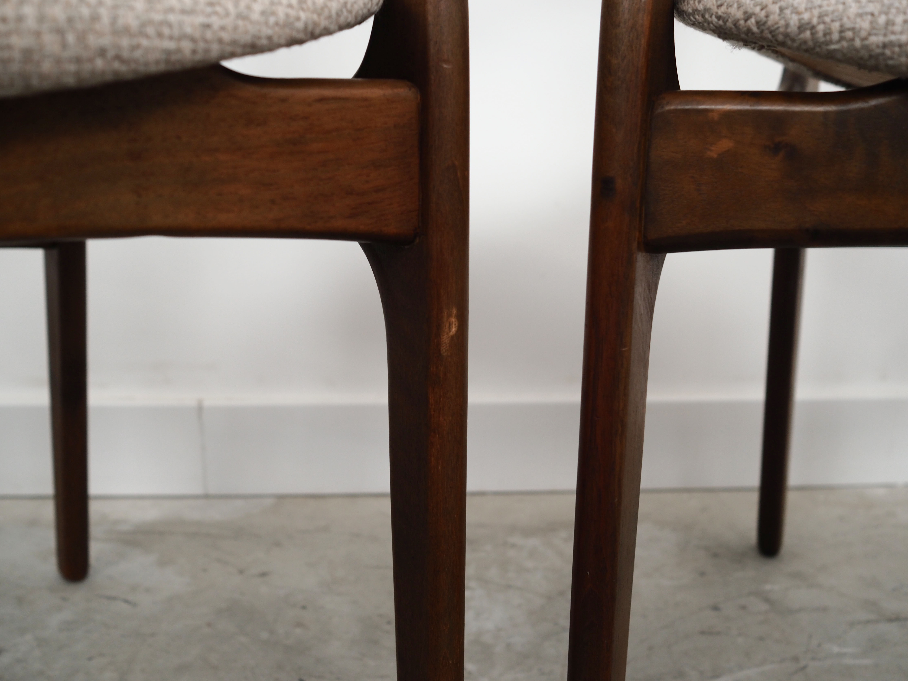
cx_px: 454
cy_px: 340
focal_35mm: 34
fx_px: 892
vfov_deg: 41.8
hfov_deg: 54.0
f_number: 2.8
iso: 320
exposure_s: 1/50
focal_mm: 17
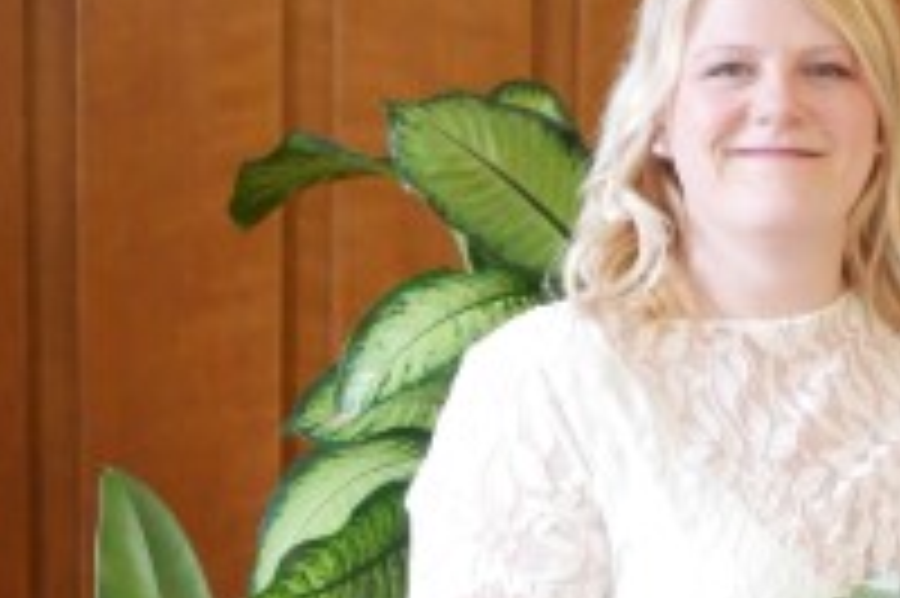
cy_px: 546
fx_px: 3322
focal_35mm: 133
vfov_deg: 10.2
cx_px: 940
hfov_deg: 15.1
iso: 1600
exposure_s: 1/60
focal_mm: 20
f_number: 4.6
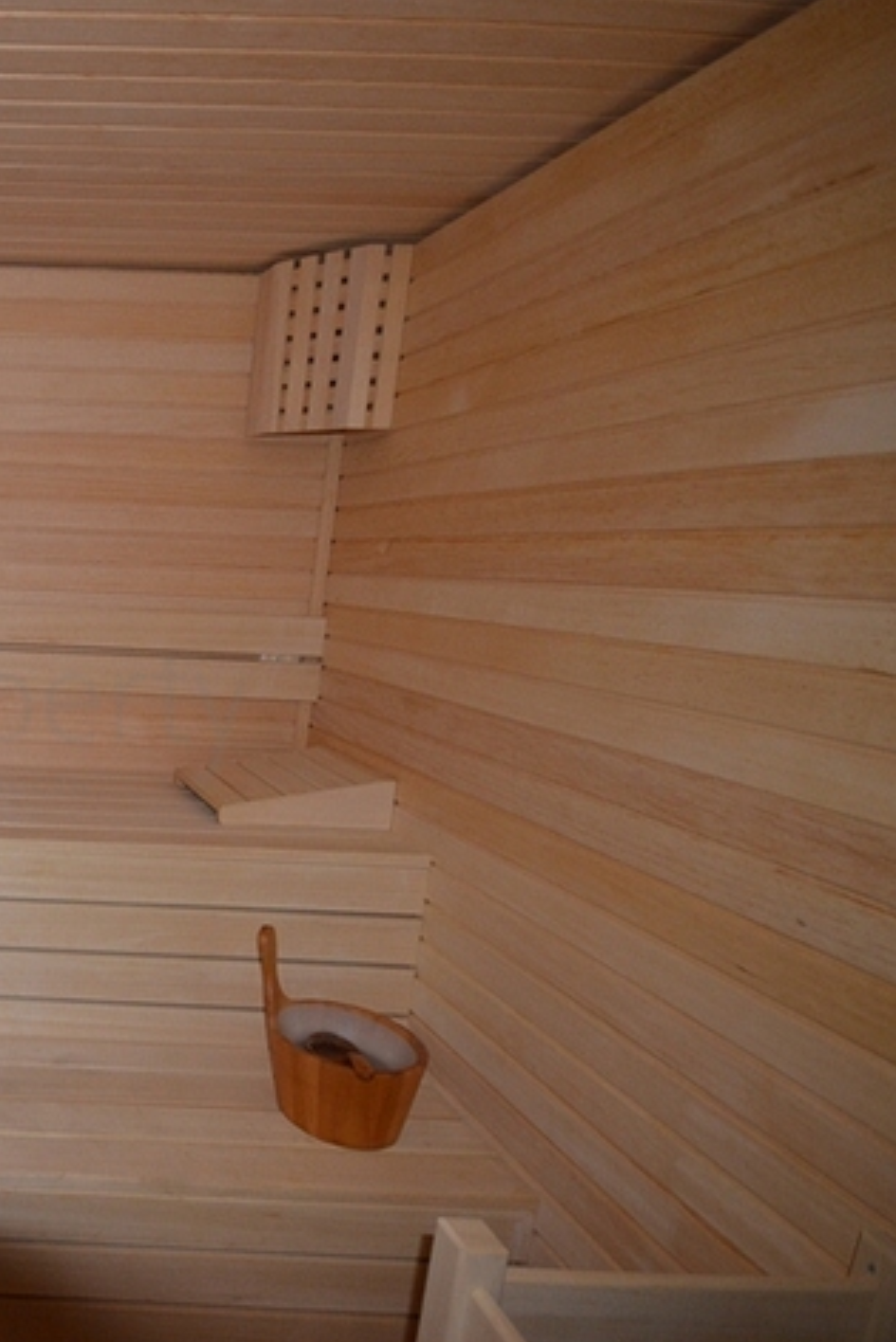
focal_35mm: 23
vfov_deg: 76.1
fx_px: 858
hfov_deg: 42.9
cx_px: -92
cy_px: 674
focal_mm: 10
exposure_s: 1/60
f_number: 4
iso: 800
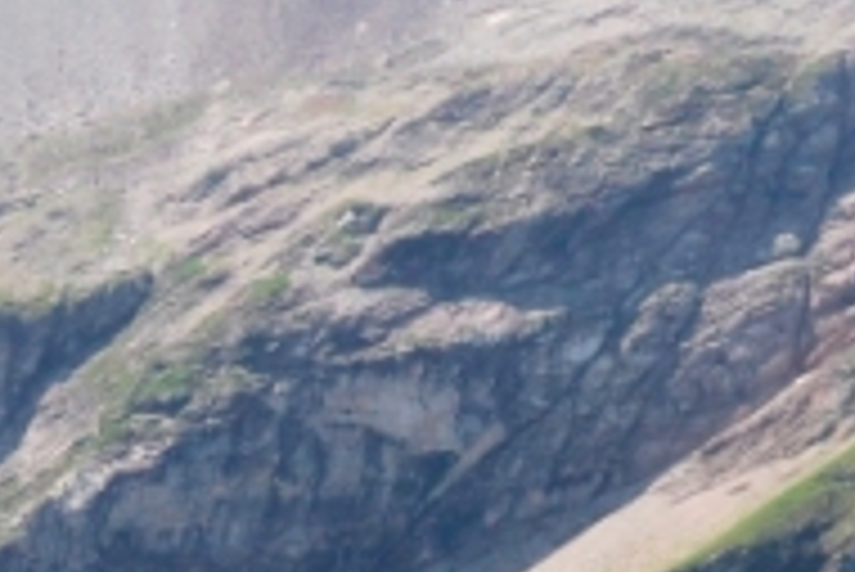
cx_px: -297
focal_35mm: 226
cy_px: 975
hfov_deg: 8.9
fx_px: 5371
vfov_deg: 6.0
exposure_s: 1/400
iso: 400
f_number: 11
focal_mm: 28
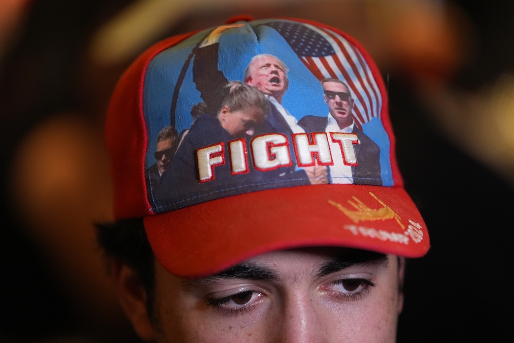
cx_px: 257
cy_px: 172
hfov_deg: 10.3
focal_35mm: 200
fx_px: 2856
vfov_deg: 6.9
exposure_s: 1/500
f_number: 2.8
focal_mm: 200
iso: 3200
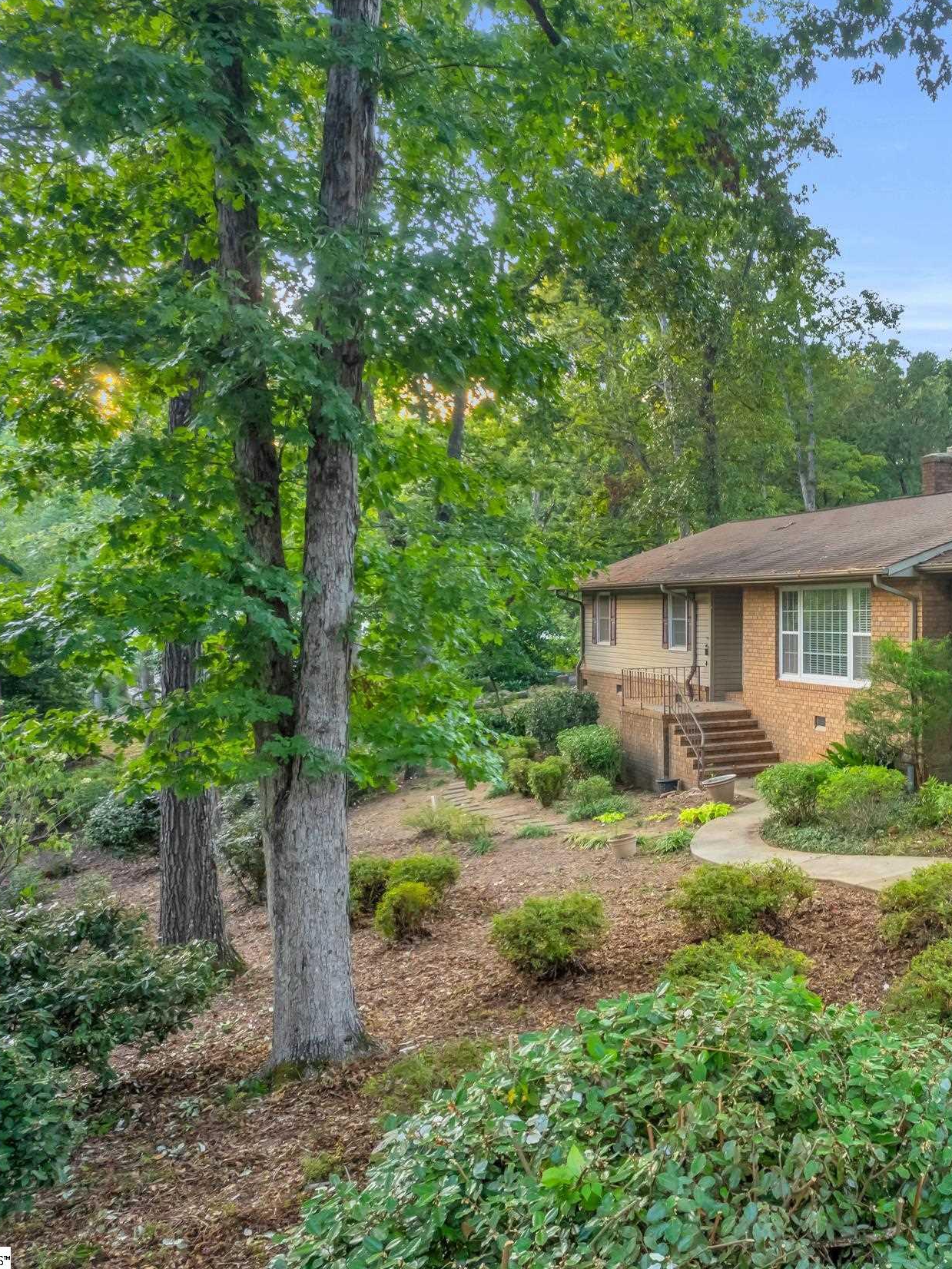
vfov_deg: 56.8
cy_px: 630
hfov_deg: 40.0
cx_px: 901
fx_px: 1173
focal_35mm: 32
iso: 210
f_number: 2.8
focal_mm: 8.38
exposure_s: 1/15
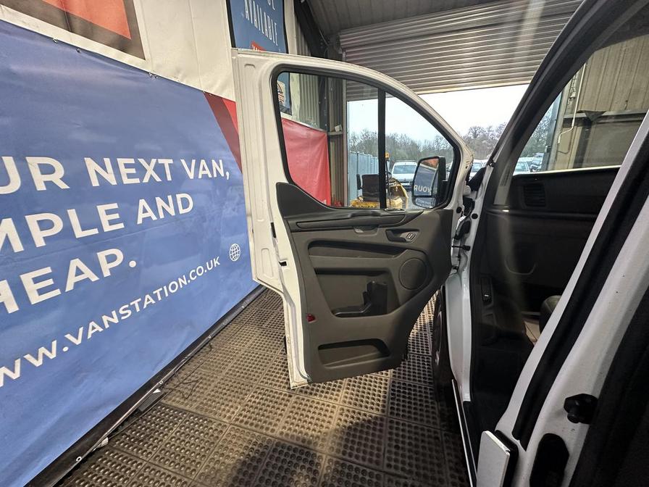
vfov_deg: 85.7
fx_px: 262
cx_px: 324
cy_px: 244
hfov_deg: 102.1
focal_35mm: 14
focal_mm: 2.22
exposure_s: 1/50
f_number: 2.2
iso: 250
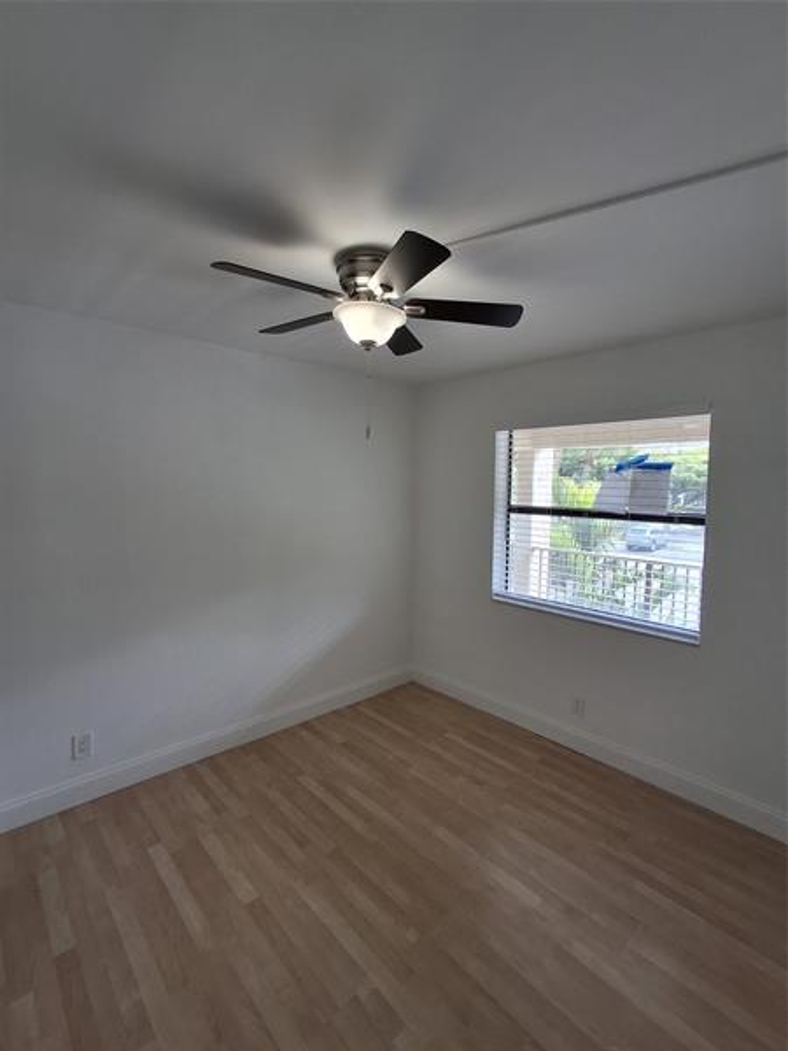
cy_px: 526
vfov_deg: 94.5
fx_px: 486
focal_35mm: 16
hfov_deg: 78.1
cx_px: 394
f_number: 2.2
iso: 40
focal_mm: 1.64
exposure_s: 1/134
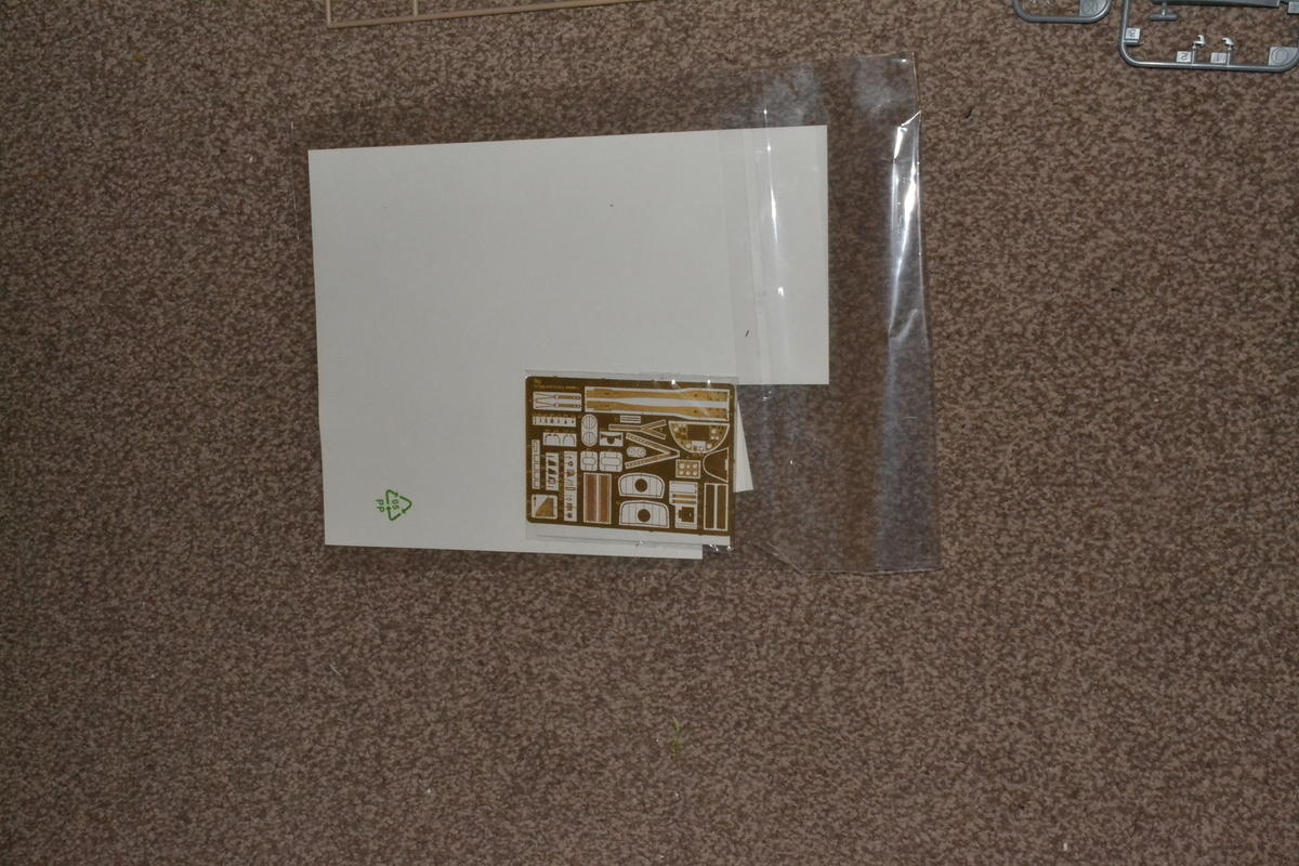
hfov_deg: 46.4
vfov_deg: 31.9
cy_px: 433
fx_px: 1515
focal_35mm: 42
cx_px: 650
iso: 3200
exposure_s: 1/60
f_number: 20
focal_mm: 28
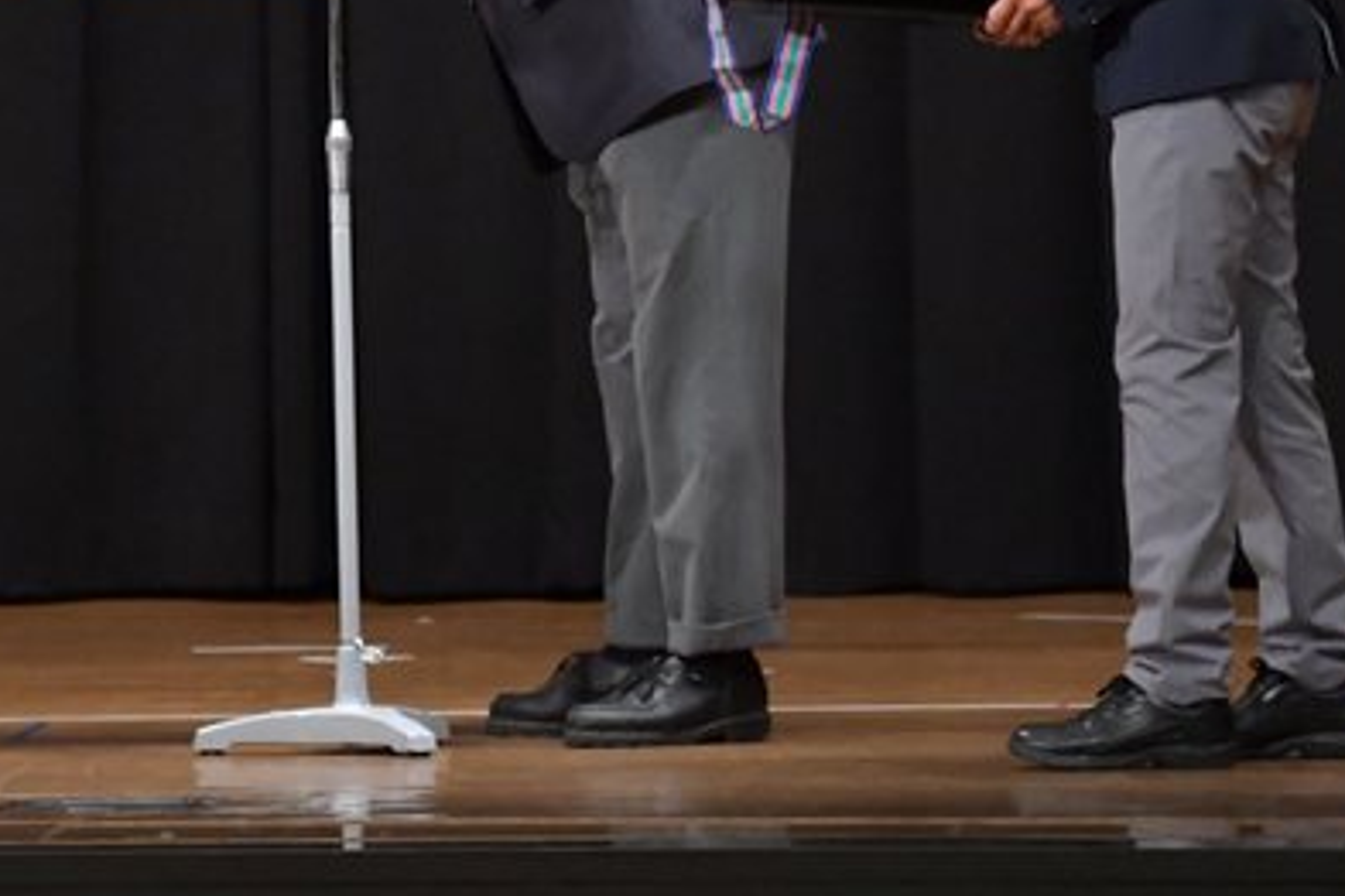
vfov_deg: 3.5
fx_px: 14869
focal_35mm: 398
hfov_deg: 5.2
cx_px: 200
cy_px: 31
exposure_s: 1/400
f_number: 5.6
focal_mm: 135
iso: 6400
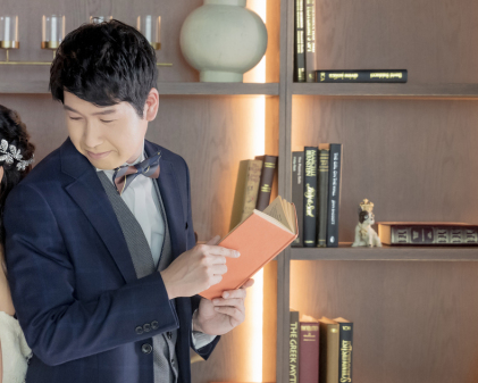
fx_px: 1514
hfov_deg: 17.7
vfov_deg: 14.4
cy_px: 187
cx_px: 61
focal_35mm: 107
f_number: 2.8
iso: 1600
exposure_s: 1/125
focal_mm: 60
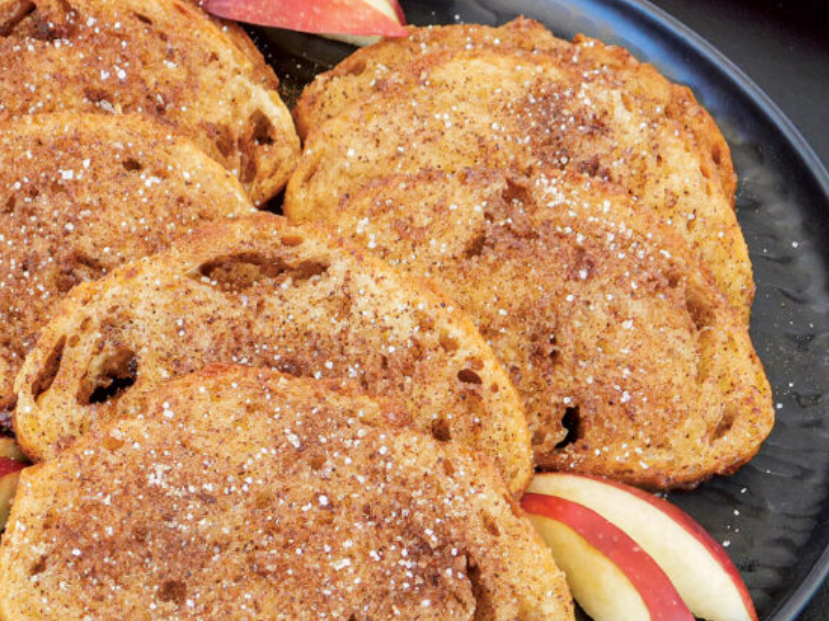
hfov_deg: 23.2
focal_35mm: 84
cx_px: 263
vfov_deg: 17.5
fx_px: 2010
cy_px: 373
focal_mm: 8
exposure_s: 1/100
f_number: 3.7
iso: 125
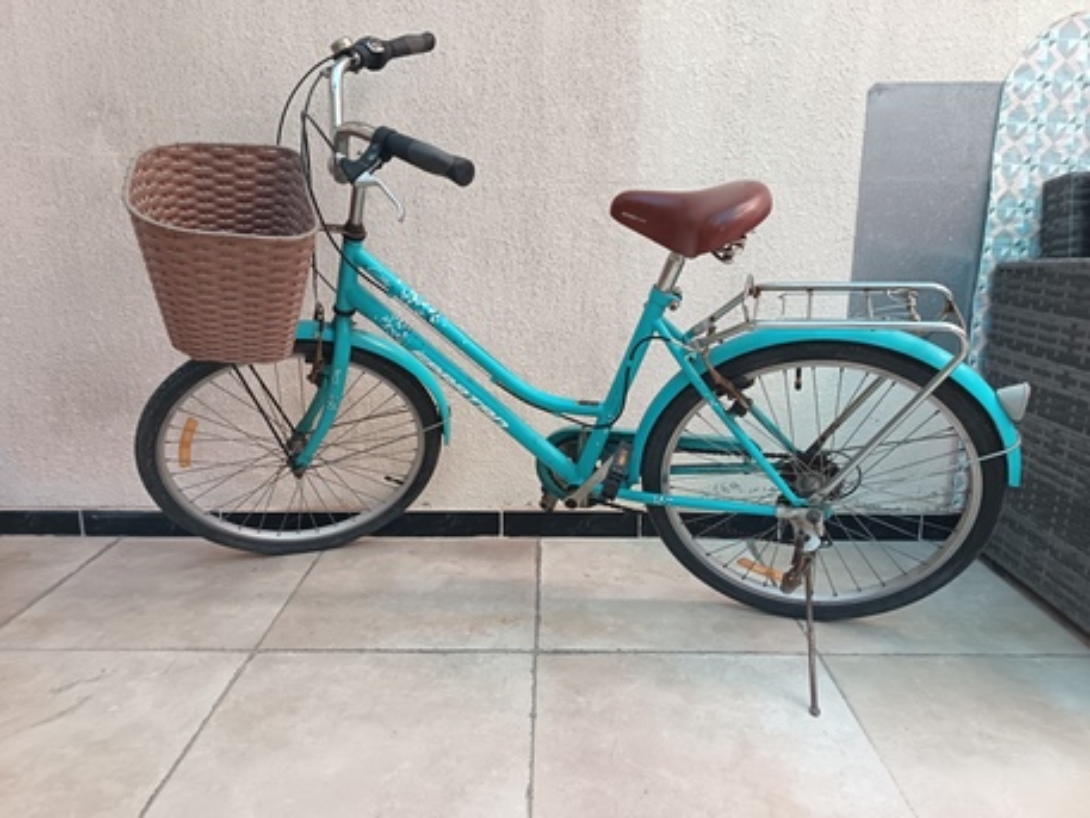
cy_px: 409
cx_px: 545
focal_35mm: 24
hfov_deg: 71.6
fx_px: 756
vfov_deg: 56.8
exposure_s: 1/60
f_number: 1.75
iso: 305
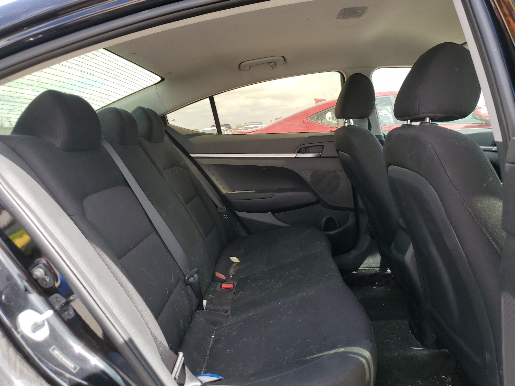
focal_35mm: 26
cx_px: 258
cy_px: 193
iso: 50
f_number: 1.5
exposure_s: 1/500
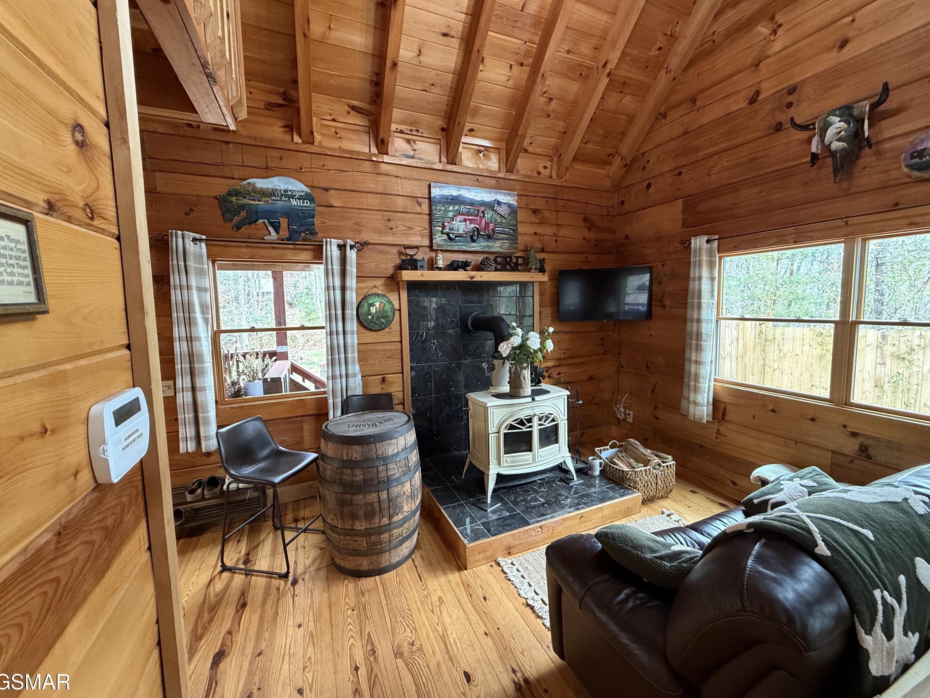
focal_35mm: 15
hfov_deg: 98.1
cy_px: 342
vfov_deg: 81.7
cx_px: 491
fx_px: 403
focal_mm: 2.22
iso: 400
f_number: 2.2
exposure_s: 1/60
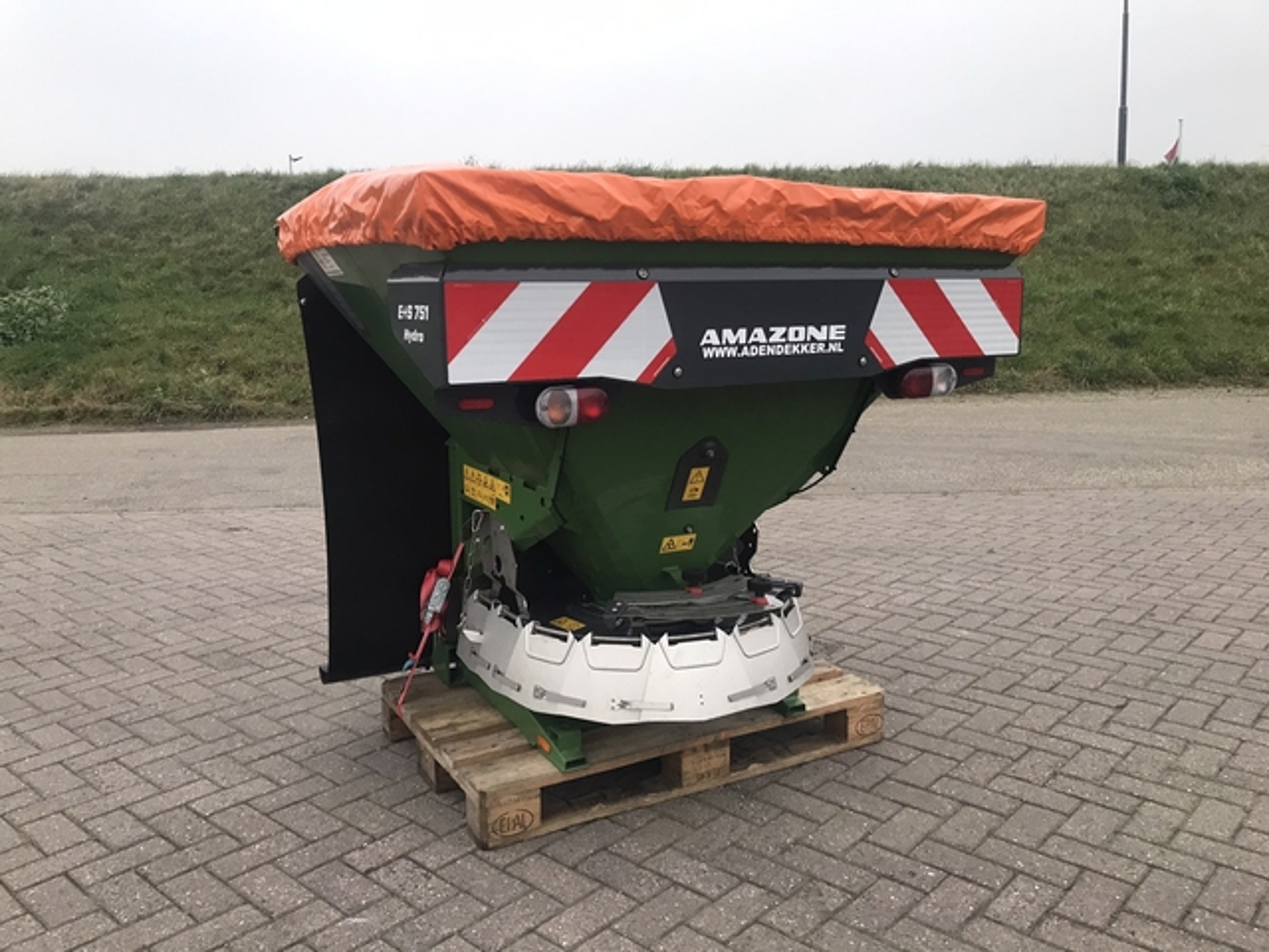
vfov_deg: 49.7
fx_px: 1026
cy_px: 476
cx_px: 634
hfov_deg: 63.4
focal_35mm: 28
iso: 32
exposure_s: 1/33
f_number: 1.8
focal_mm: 3.99
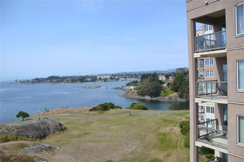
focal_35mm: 27
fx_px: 183
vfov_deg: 47.9
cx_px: 122
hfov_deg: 67.4
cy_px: 81
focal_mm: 18
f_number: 3.5
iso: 100
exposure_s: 1/1000
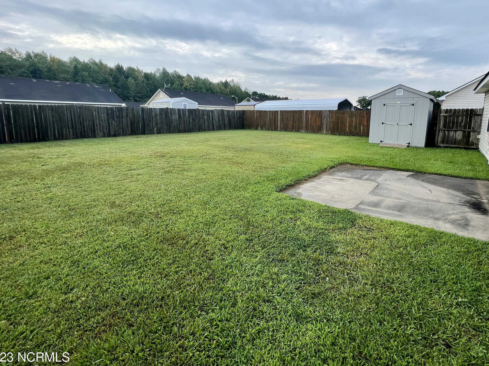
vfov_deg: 77.5
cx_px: 276
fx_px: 226
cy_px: 153
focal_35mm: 16
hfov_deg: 94.0
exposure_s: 1/523
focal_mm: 1.57
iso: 32
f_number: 1.8
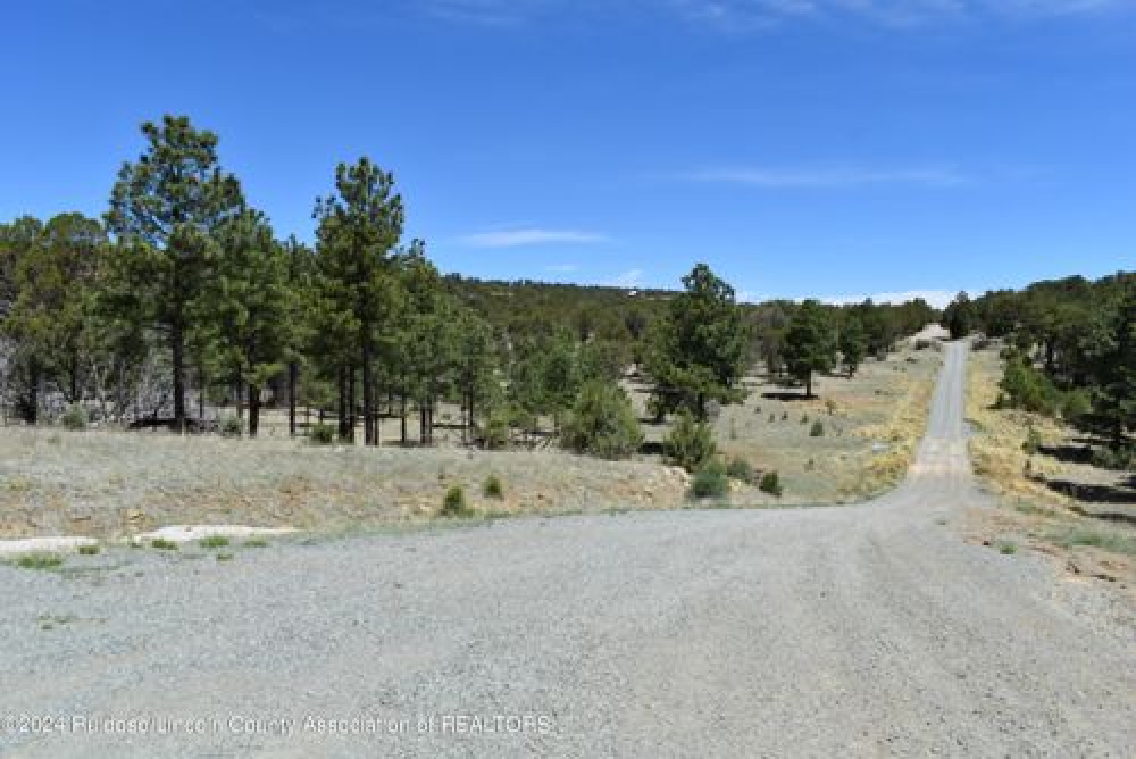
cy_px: 380
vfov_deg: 48.0
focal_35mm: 27
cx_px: 568
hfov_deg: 67.4
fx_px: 852
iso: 200
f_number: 10
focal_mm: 18
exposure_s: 1/400
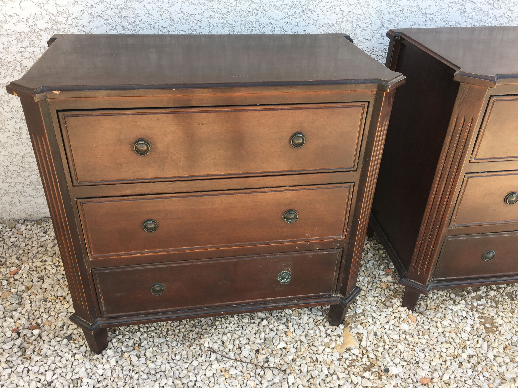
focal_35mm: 29
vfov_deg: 48.2
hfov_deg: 61.7
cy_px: 194
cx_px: 259
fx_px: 434
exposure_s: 1/125
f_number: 2.2
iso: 25
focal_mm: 4.15
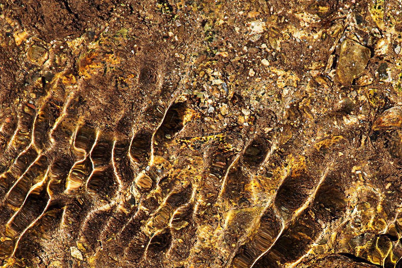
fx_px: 5170
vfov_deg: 3.0
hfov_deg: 4.5
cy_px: 248
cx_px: 289
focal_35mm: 463
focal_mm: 140
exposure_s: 1/400
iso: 250
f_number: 8
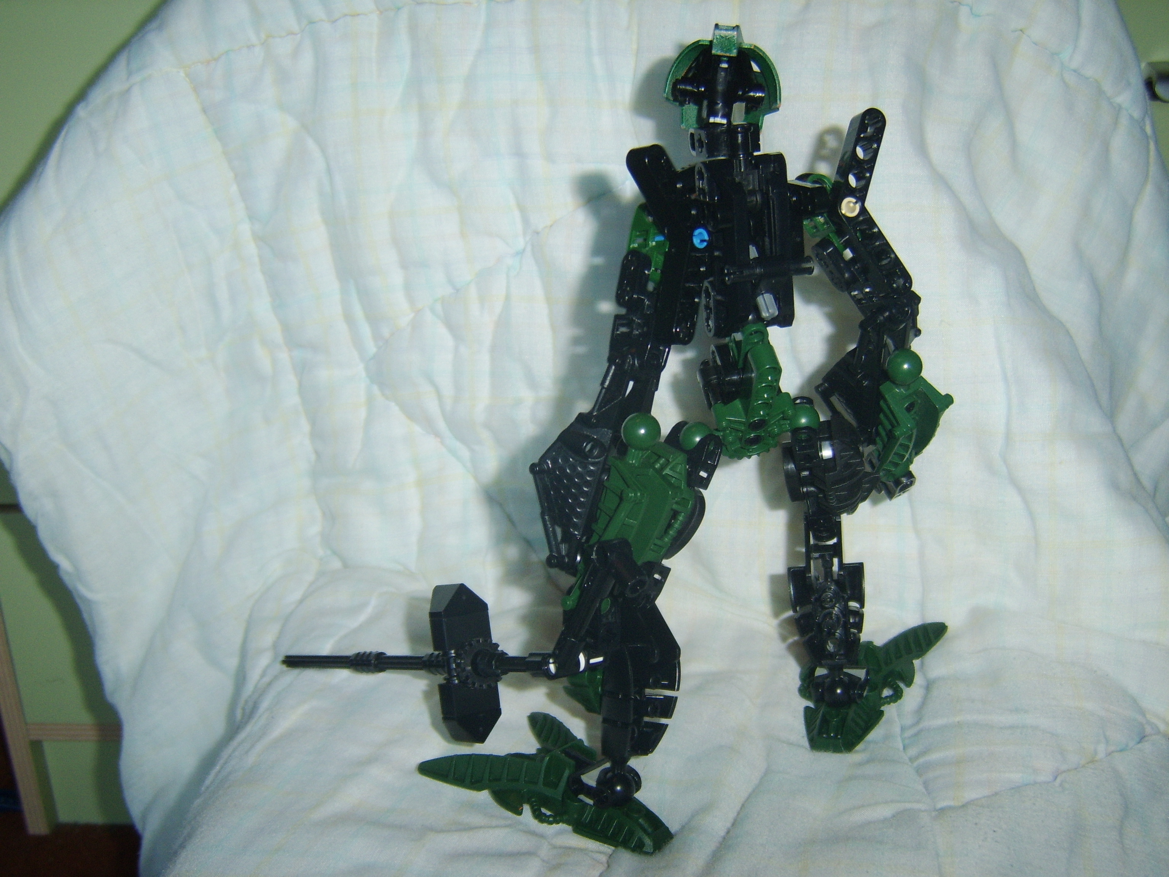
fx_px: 1047
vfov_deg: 45.4
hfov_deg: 58.4
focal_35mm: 31
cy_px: 438
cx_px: 584
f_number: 2.7
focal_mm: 8.13
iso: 141
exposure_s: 1/30
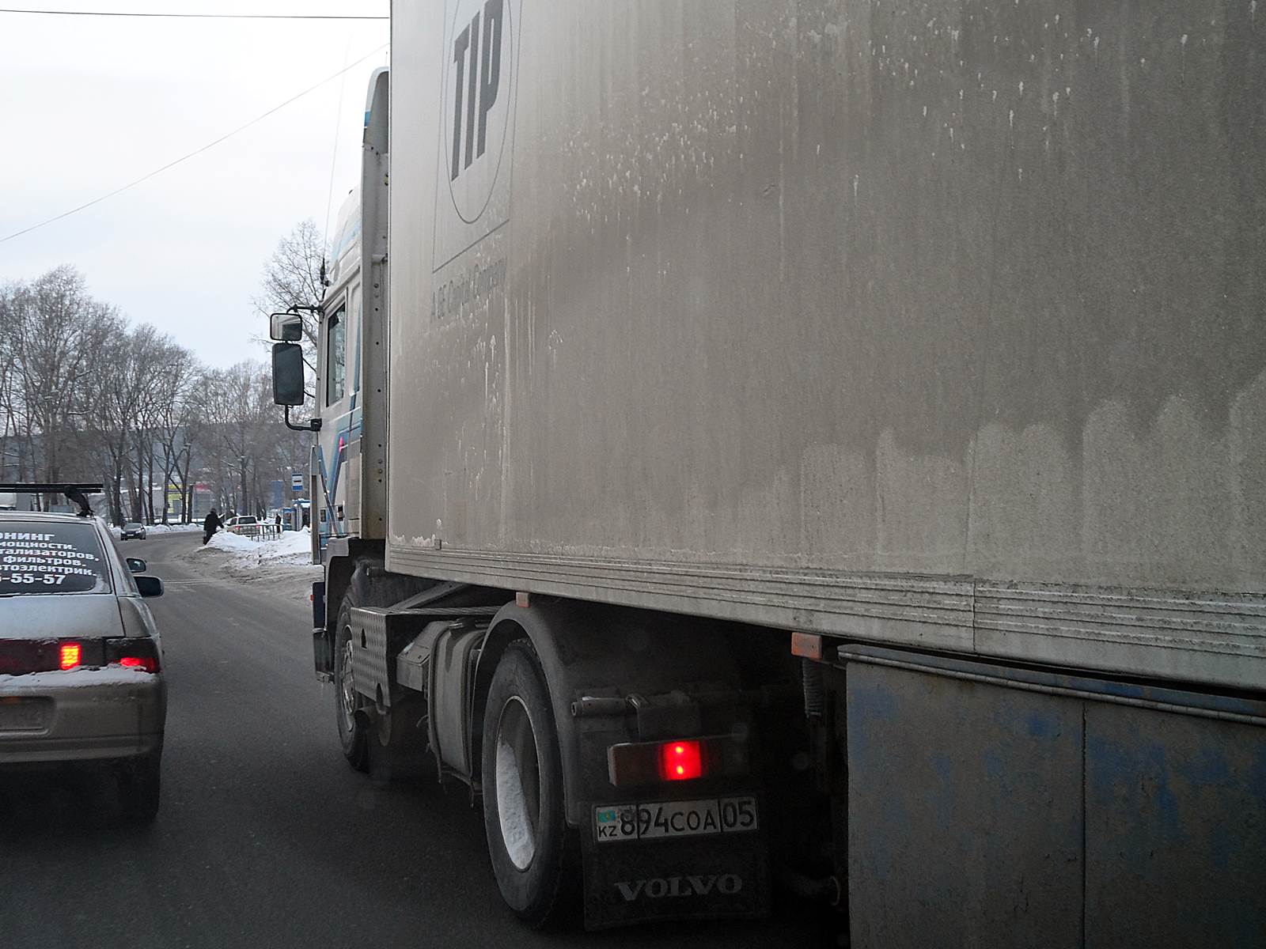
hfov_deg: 51.4
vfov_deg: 39.7
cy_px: 474
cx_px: 633
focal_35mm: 36
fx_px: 1317
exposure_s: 1/45
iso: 80
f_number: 3
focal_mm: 6.5
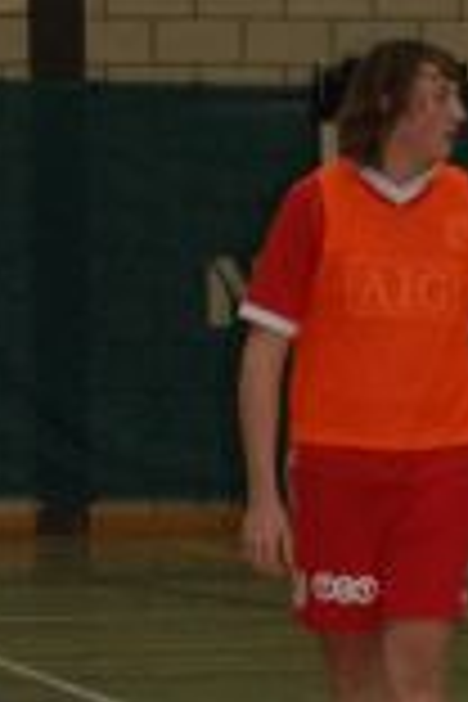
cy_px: 706
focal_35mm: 337
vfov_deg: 6.1
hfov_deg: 4.1
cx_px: 486
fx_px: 6572
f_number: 5.6
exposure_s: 1/60
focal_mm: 55
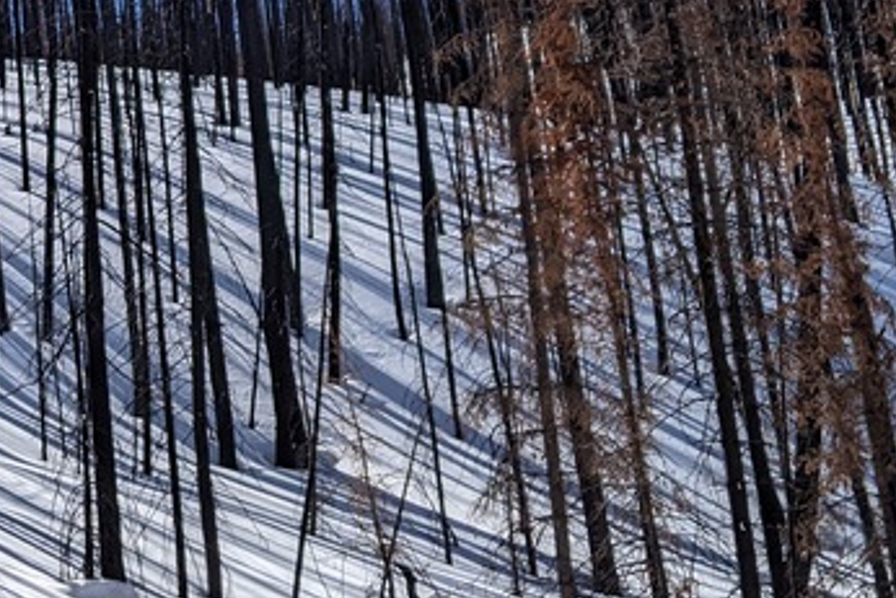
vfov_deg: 16.1
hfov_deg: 23.3
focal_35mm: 83
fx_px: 2067
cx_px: -31
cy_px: -3
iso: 59
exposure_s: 1/7812
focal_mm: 4.44
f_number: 1.8
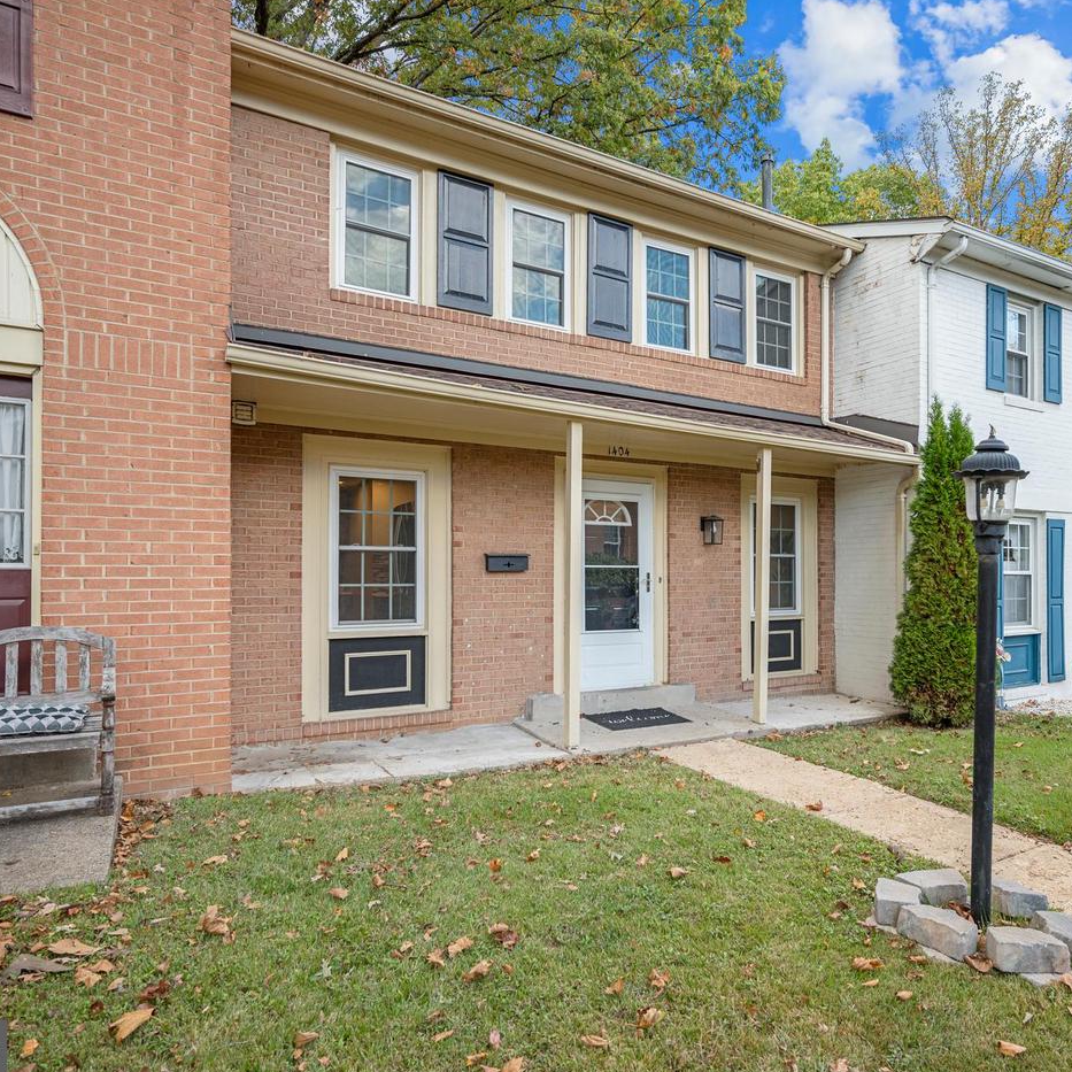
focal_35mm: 22
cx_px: 655
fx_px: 759
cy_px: 527
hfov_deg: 69.6
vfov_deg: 70.5
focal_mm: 16.5
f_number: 5
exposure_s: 1/200
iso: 100
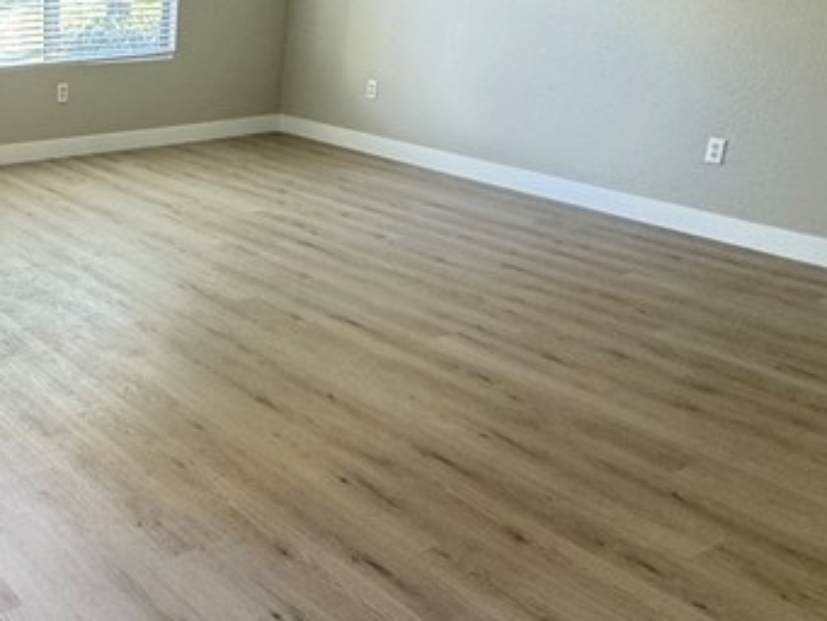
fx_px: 1004
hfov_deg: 39.3
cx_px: -7
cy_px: 257
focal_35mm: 42
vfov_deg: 34.3
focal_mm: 2.22
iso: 200
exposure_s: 1/60
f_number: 2.2
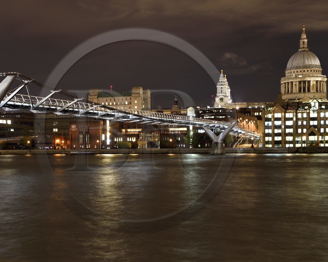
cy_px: 131
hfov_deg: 35.9
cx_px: 135
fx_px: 505
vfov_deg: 29.1
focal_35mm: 52
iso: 250
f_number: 6.3
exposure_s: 5
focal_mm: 46
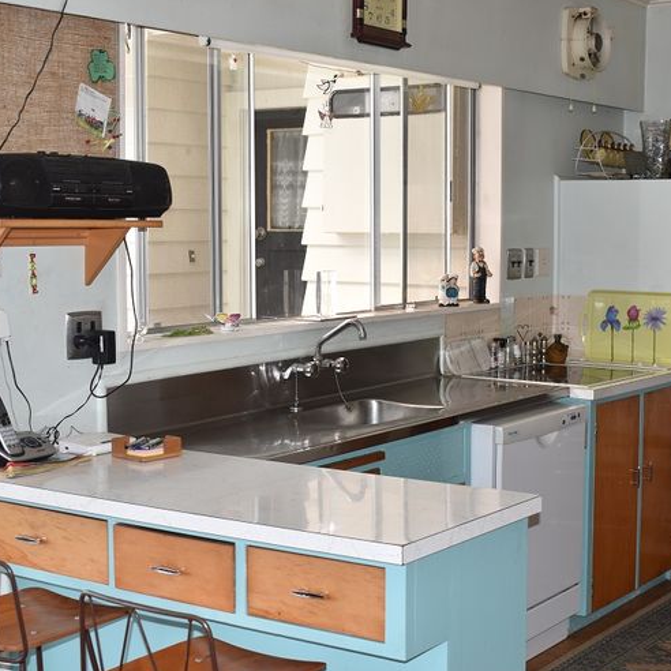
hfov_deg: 29.7
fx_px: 1265
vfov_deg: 29.7
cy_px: 336
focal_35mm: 58
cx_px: 364
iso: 280
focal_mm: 29
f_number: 5.6
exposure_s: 1/125
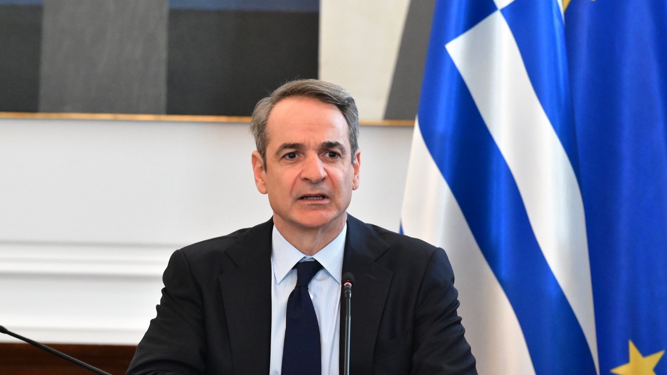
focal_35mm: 315
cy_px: 214
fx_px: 5571
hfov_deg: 6.9
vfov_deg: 3.9
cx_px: 334
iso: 8000
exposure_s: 1/500
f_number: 4
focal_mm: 200
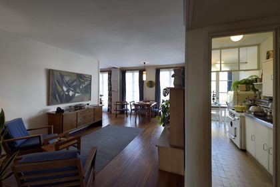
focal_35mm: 14
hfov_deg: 104.3
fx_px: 109
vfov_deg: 81.2
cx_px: 140
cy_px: 94
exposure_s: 1/30
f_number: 7.1
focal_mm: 14
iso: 800
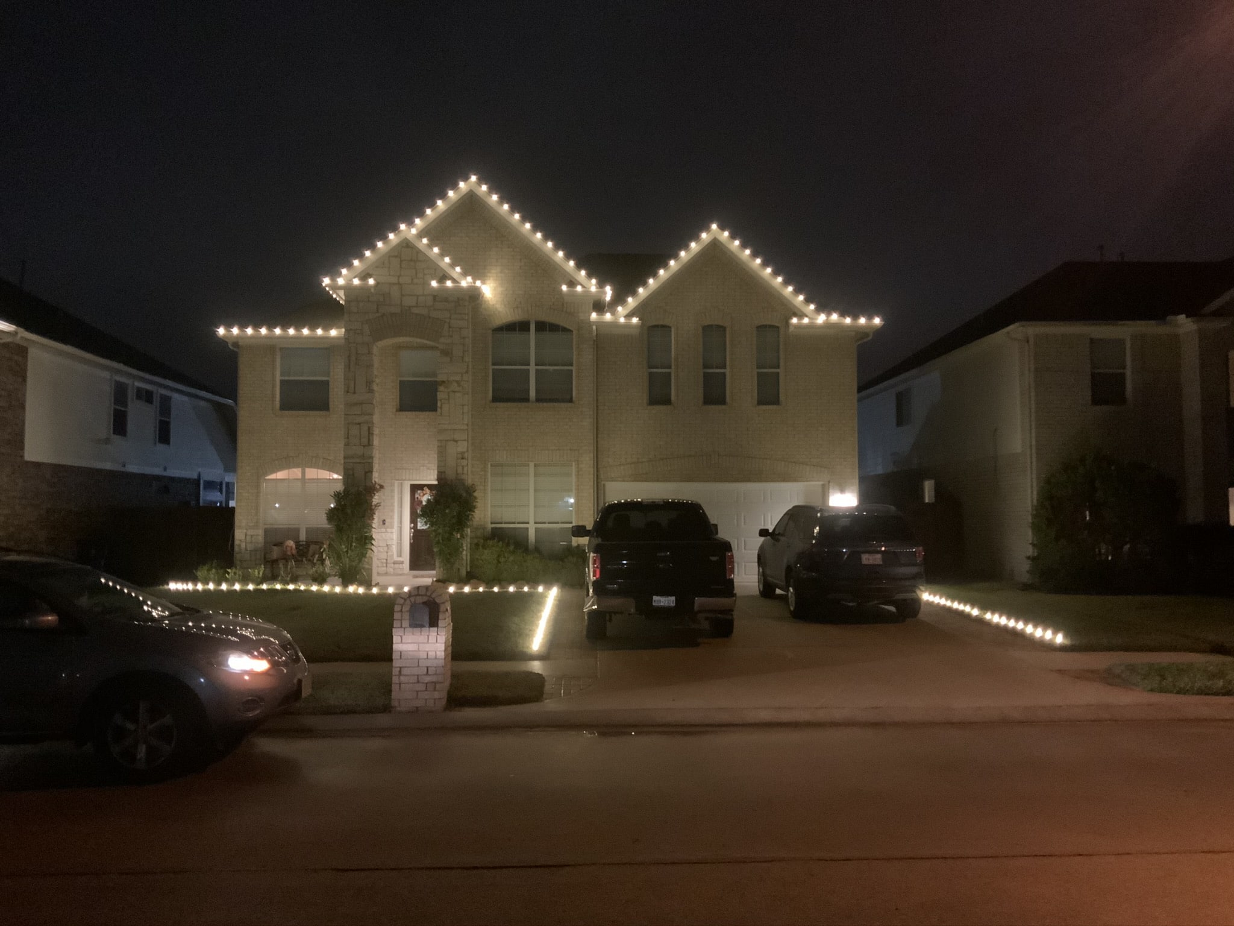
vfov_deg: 48.2
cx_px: 617
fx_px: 1034
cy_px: 463
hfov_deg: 61.7
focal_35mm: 29
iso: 500
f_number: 1.8
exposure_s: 1/15
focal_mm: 3
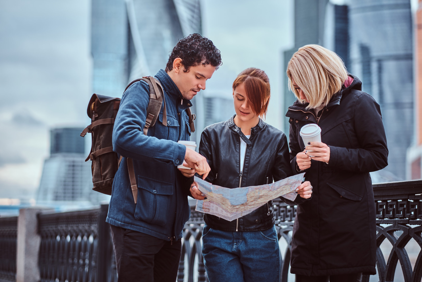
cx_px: 211
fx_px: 985
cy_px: 141
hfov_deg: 24.2
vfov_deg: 16.3
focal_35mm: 84
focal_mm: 56
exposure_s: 1/1000
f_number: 1.6
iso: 200
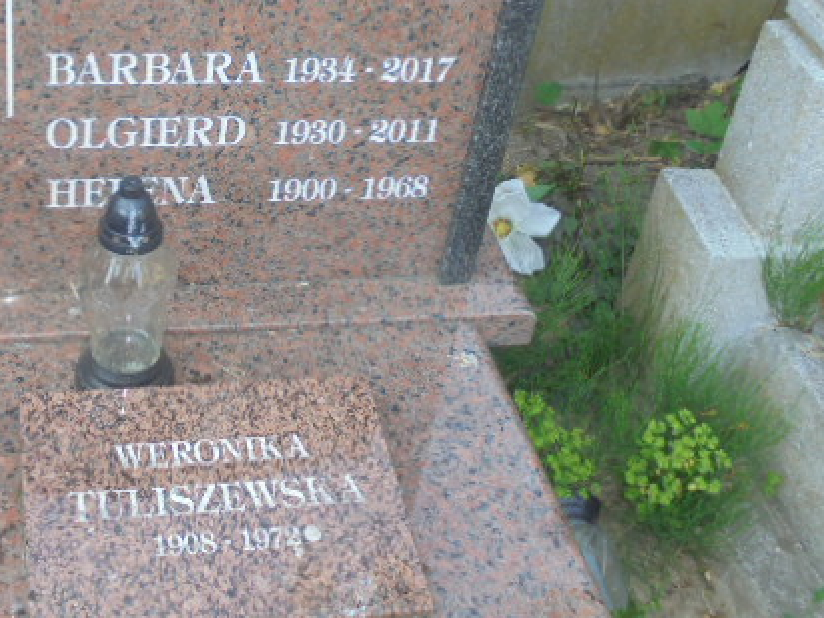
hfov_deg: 35.5
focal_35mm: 53
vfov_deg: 27.2
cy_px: 171
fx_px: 1261
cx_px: 223
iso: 100
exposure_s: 1/60
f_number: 4
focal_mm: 6.1
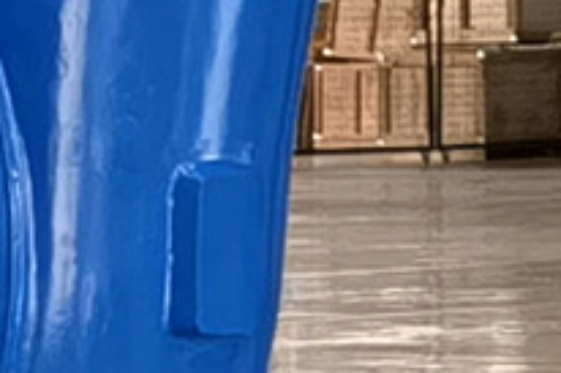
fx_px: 6929
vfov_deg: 3.1
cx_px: -1163
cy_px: 716
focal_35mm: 445
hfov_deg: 4.4
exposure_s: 1/100
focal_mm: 6.67
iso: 160
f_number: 1.9
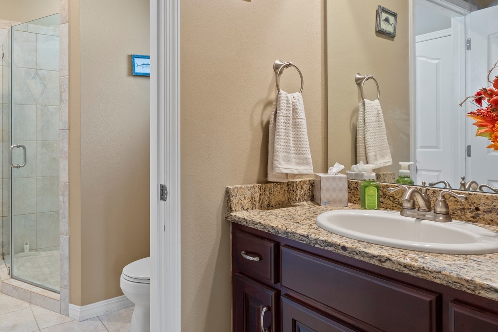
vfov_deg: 49.2
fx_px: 360
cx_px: 190
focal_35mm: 26
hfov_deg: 68.4
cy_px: 132
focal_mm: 16
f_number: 9
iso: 200
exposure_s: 1.3
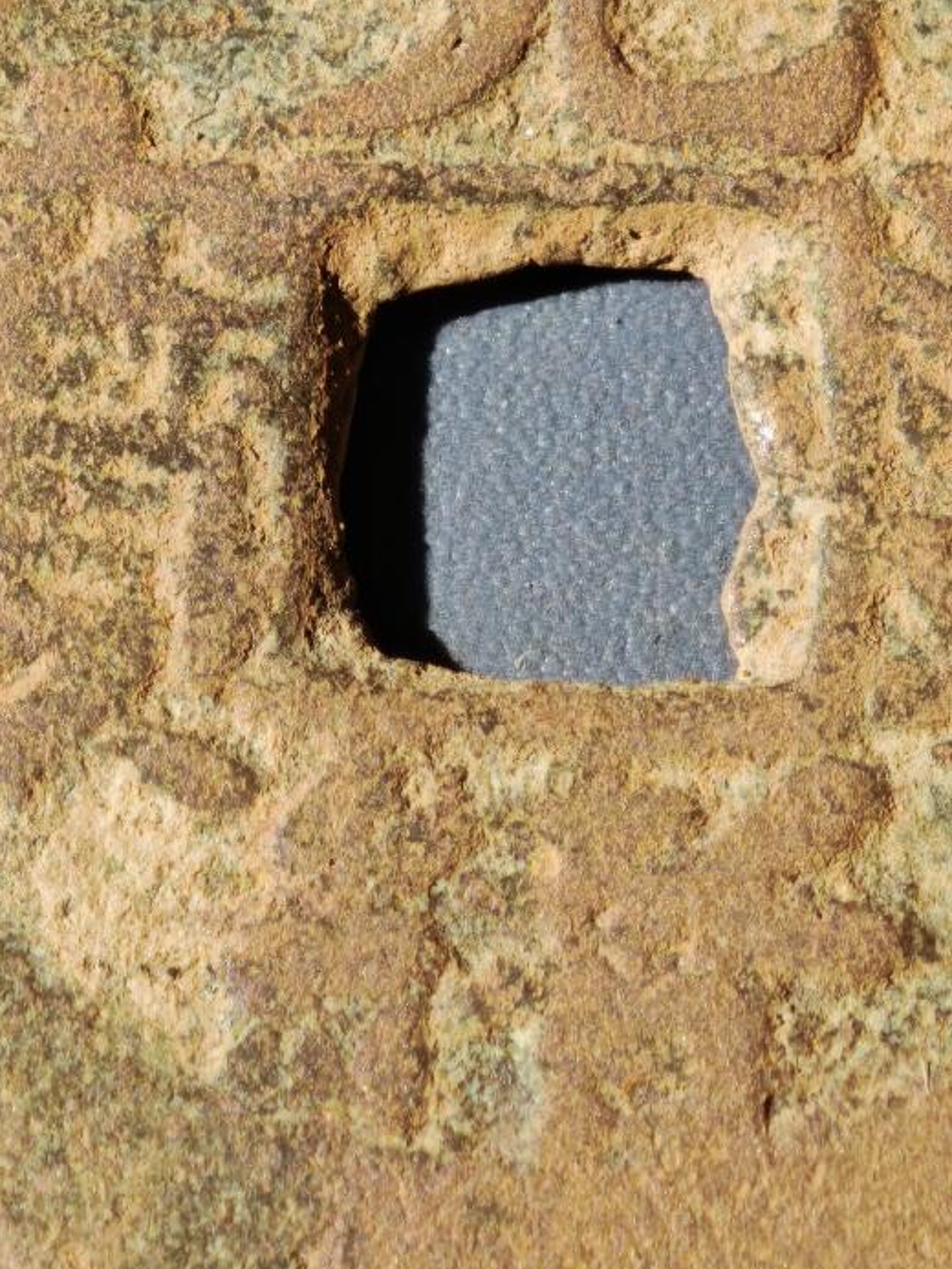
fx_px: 10667
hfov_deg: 5.1
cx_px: 518
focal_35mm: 291
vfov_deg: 6.8
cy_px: 527
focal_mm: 9
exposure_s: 1/100
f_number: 2
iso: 320
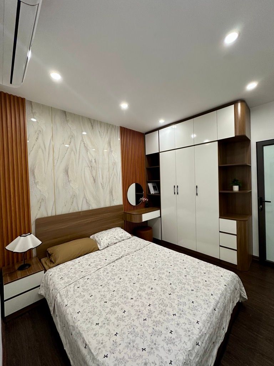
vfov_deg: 102.1
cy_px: 183
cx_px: 137
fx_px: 148
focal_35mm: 14
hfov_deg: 85.7
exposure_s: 1/100
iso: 200
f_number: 2.2
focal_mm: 2.22
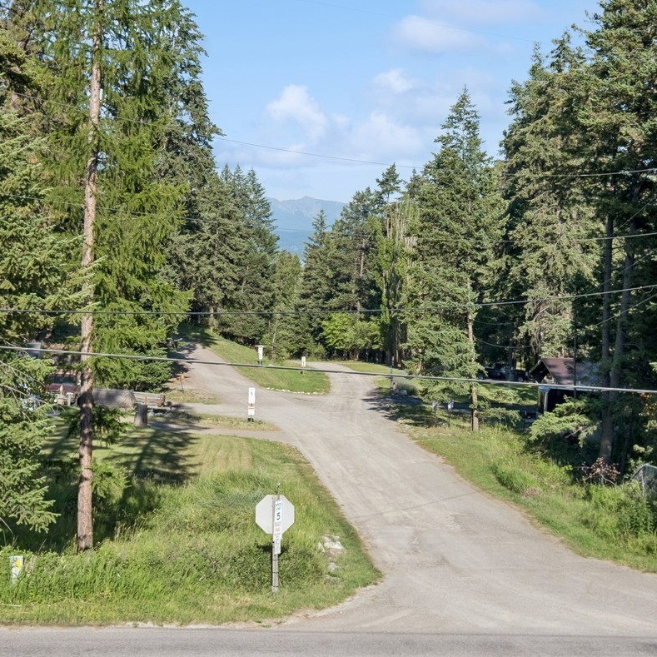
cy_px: 239
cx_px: 315
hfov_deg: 27.7
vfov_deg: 27.6
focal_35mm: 62
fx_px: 1331
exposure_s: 1/250
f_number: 9
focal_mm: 24
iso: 200
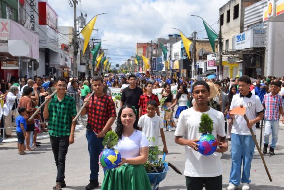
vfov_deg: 20.9
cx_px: 157
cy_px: 117
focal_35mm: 65
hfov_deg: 30.9
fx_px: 513
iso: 200
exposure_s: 1/400
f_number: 10
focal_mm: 34
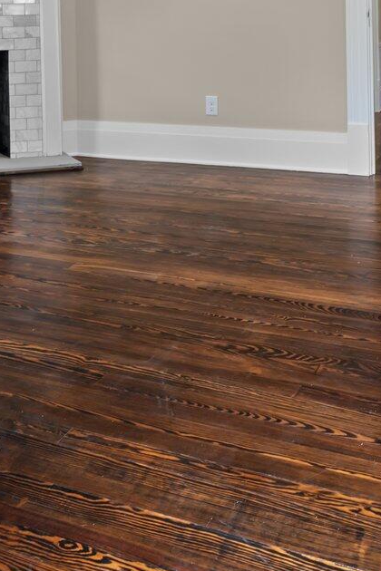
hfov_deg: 25.0
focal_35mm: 54
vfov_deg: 33.8
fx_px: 851
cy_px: -5
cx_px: 111
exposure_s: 1/1.25
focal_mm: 16.5
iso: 400
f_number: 8
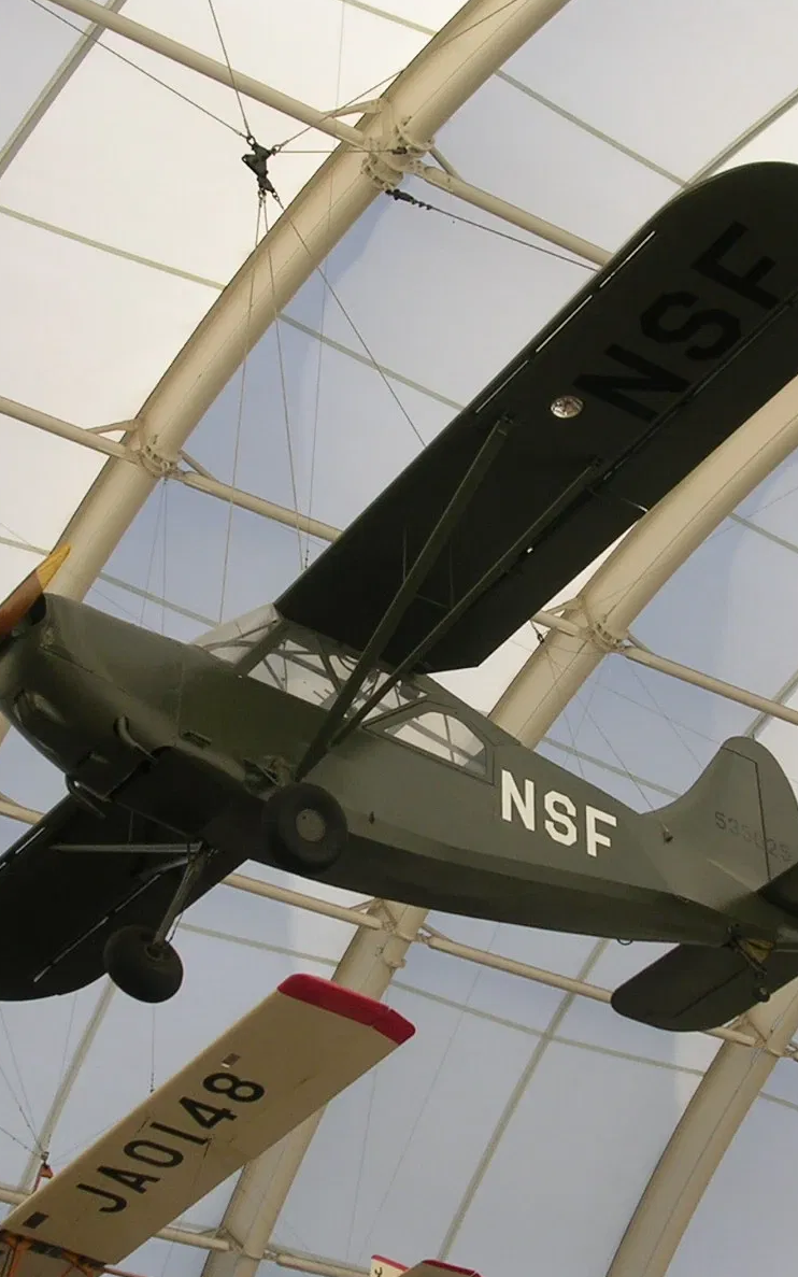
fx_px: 2783
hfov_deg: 16.3
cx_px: 448
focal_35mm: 80
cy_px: 635
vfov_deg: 25.8
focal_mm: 8.5
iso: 50
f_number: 3.3
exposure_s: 1/80.4
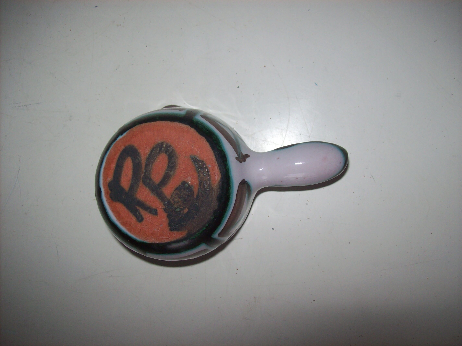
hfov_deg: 51.4
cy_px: 173
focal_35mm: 36
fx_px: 480
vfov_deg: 39.6
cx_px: 231
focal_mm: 6
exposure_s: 1/64
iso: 80
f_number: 2.7
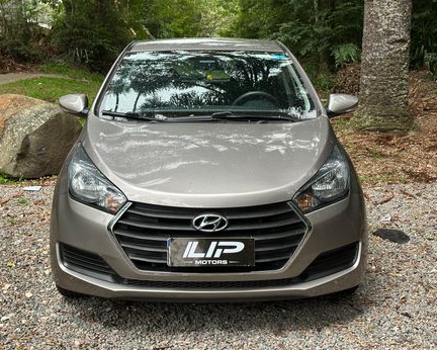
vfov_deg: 29.7
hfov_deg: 36.6
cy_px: 177
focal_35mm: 51
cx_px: 208
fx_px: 660
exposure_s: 1/60
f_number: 1.78
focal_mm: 6.86
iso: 200
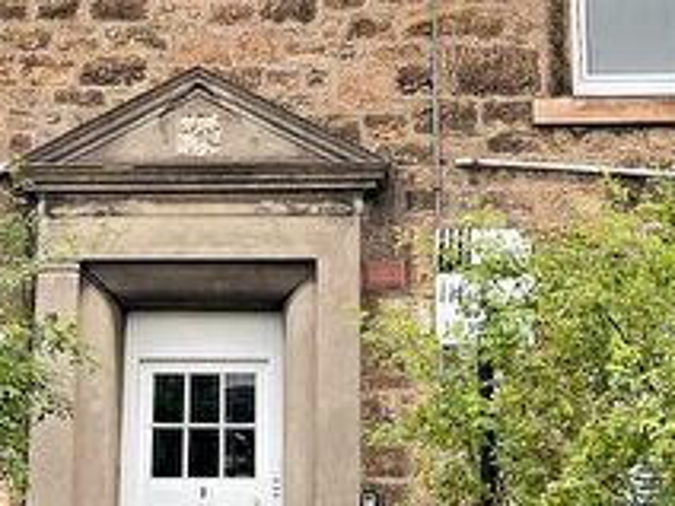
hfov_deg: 22.7
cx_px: 248
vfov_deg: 17.1
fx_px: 1677
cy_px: 123
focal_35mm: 86
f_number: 1.6
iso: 50
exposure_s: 1/571
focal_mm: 5.1
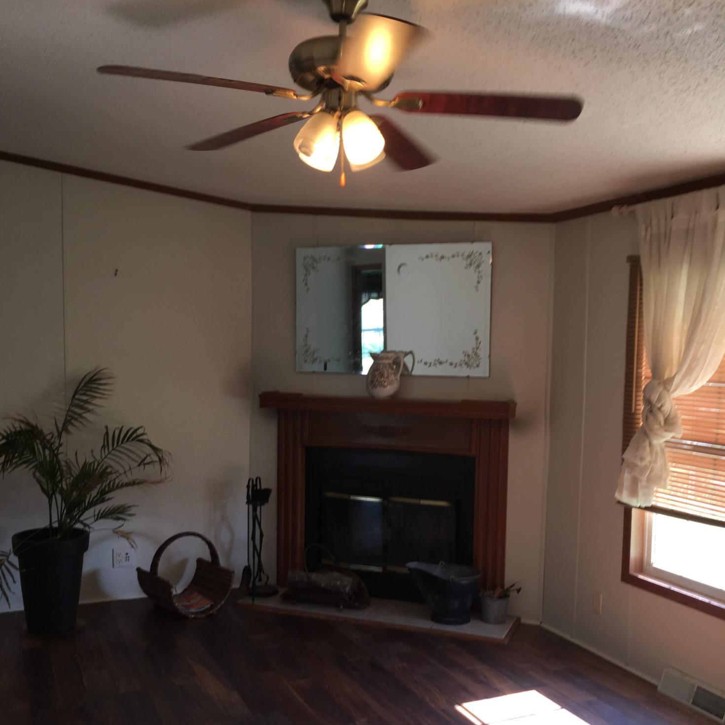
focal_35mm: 35
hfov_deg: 47.2
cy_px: 424
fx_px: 829
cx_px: 354
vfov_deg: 47.0
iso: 25
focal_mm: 4.15
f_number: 2.2
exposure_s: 1/33
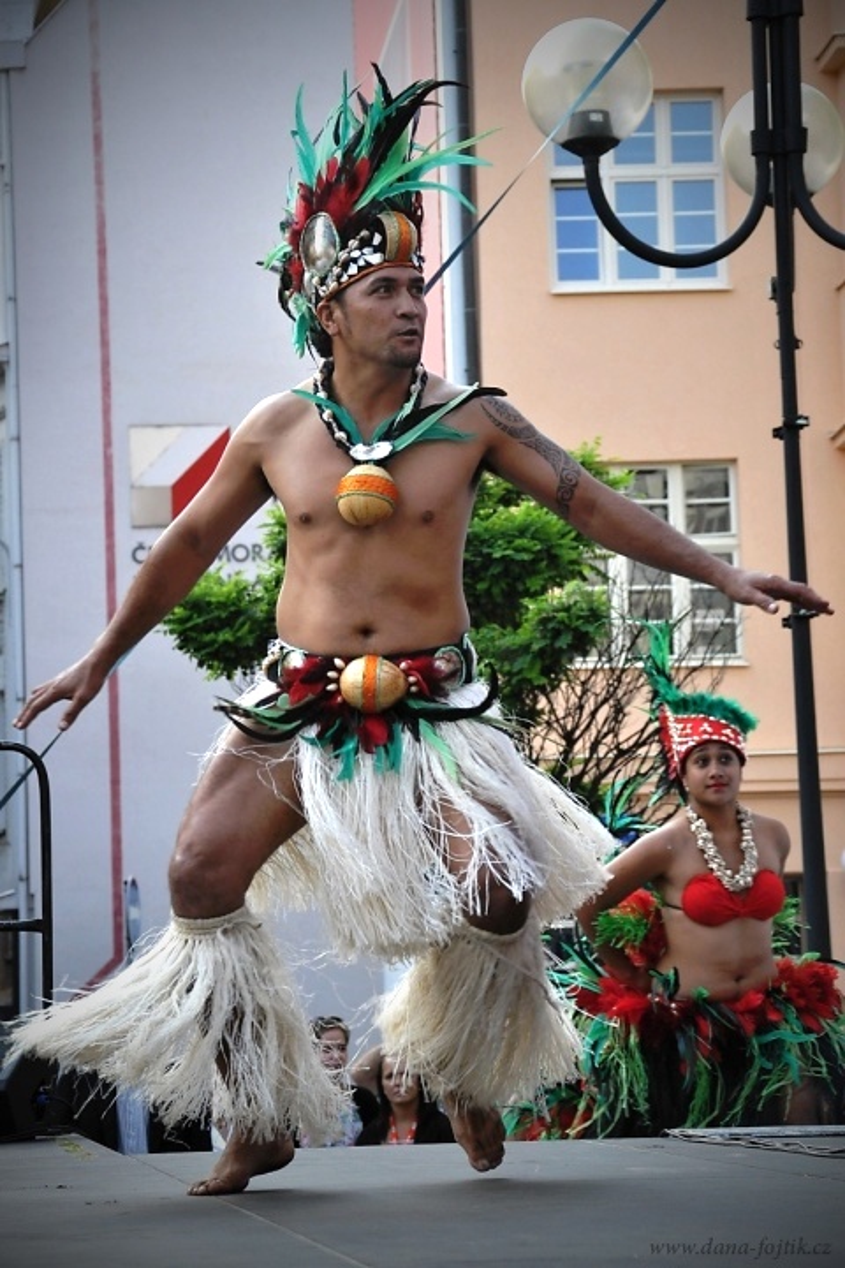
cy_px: 634
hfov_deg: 17.5
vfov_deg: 26.0
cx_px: 422
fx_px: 2746
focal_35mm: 78
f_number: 5.6
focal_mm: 52
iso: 200
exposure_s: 1/320
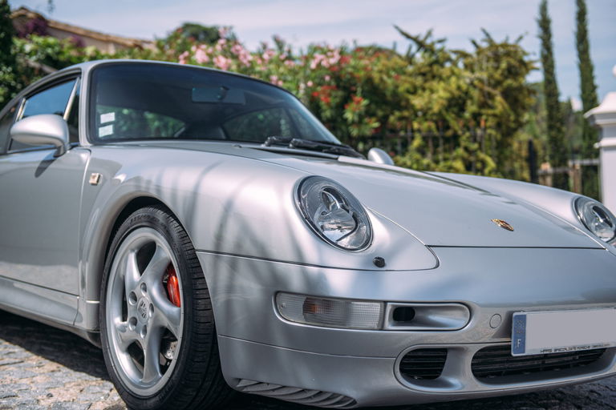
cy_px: 205
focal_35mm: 50
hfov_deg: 39.6
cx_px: 308
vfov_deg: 27.0
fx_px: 855
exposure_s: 1/1600
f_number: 3.2
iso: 250
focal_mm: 50
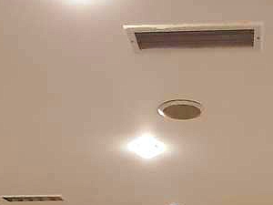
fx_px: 513
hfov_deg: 28.9
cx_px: 235
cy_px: 430
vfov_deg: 16.3
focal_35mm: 65
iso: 320
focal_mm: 1.8
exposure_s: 1/50
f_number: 2.2
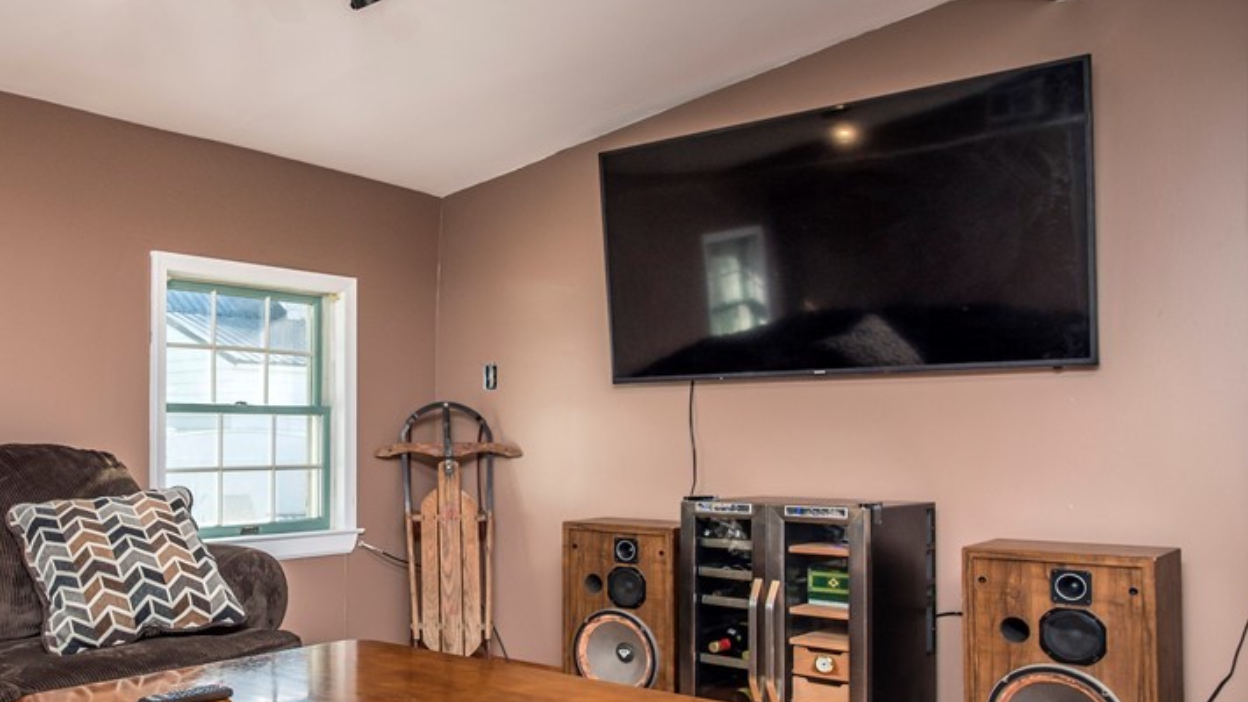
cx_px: 306
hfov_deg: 57.8
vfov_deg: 36.5
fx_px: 1059
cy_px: 430
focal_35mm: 32
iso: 400
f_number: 6.3
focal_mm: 20
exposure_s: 1/200
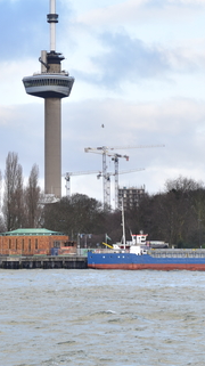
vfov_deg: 14.5
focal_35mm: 147
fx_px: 1424
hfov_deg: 8.2
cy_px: 33
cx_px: 51
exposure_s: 1/100
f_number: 6.3
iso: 125
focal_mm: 50
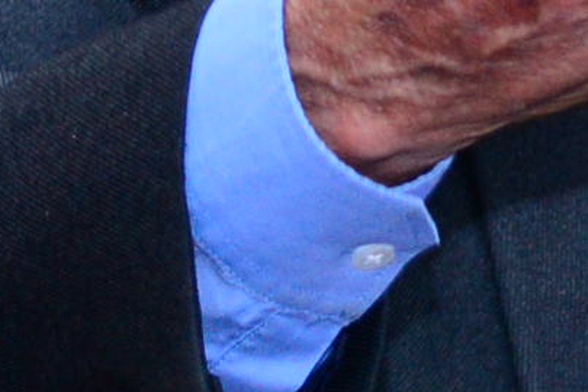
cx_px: 873
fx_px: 14552
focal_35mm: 891
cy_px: -215
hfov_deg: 2.3
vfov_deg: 1.5
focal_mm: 120
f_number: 4
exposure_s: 1/60
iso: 1600
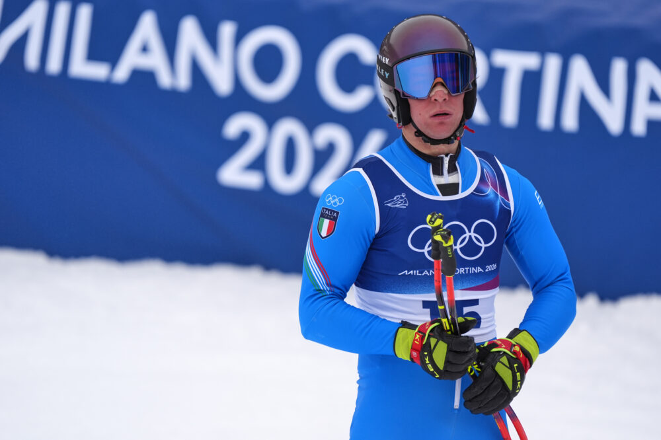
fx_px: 10040
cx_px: 330
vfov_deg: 2.5
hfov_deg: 3.8
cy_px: 220
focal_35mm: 547
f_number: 6.3
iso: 500
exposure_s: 1/1250
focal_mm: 547
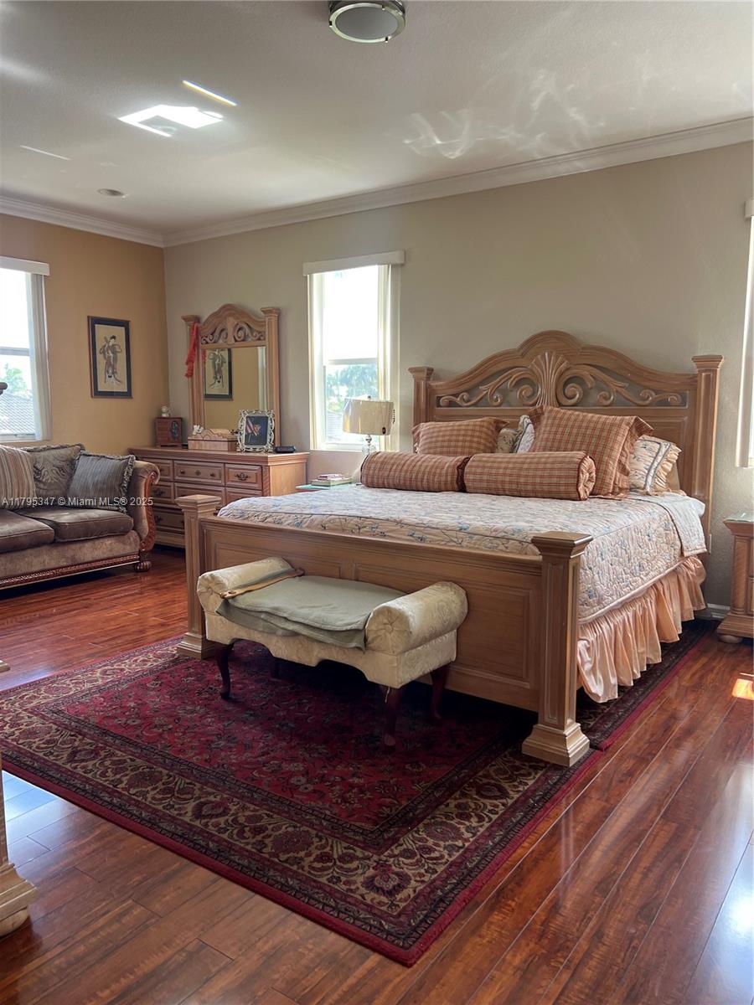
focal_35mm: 26
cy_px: 502
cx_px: 377
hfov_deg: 53.1
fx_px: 755
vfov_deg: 67.3
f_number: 1.5
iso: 100
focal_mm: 5.7
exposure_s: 1/121
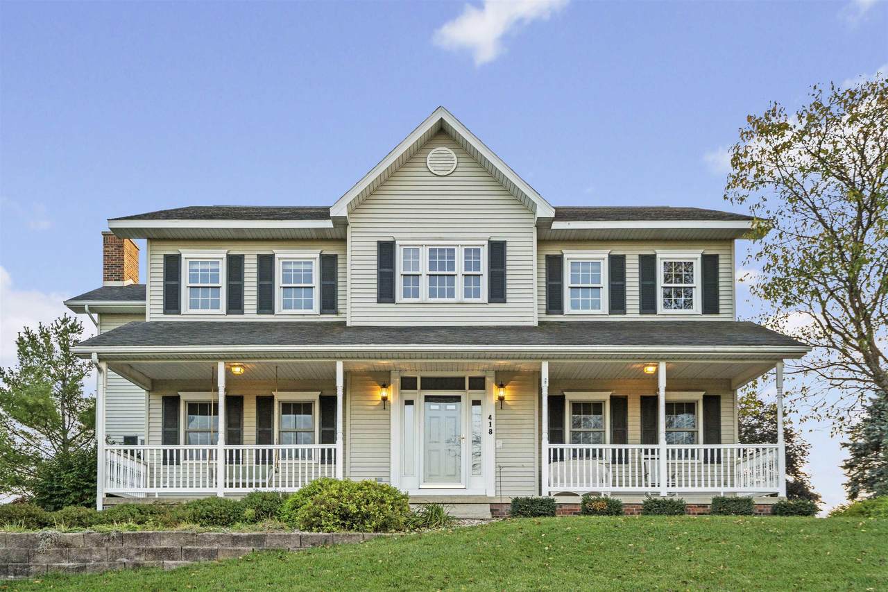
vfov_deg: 40.0
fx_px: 814
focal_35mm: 33
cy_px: 296
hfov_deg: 57.2
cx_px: 444
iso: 400
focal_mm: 33
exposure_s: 1/200
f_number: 9
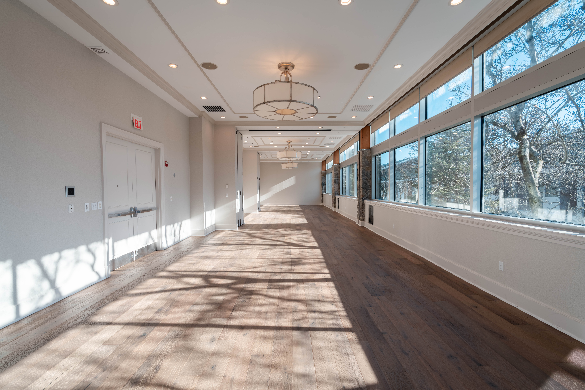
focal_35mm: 16
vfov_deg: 73.7
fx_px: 260
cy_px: 195
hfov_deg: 96.7
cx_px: 292
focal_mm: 16
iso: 50
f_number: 8
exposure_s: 1/160
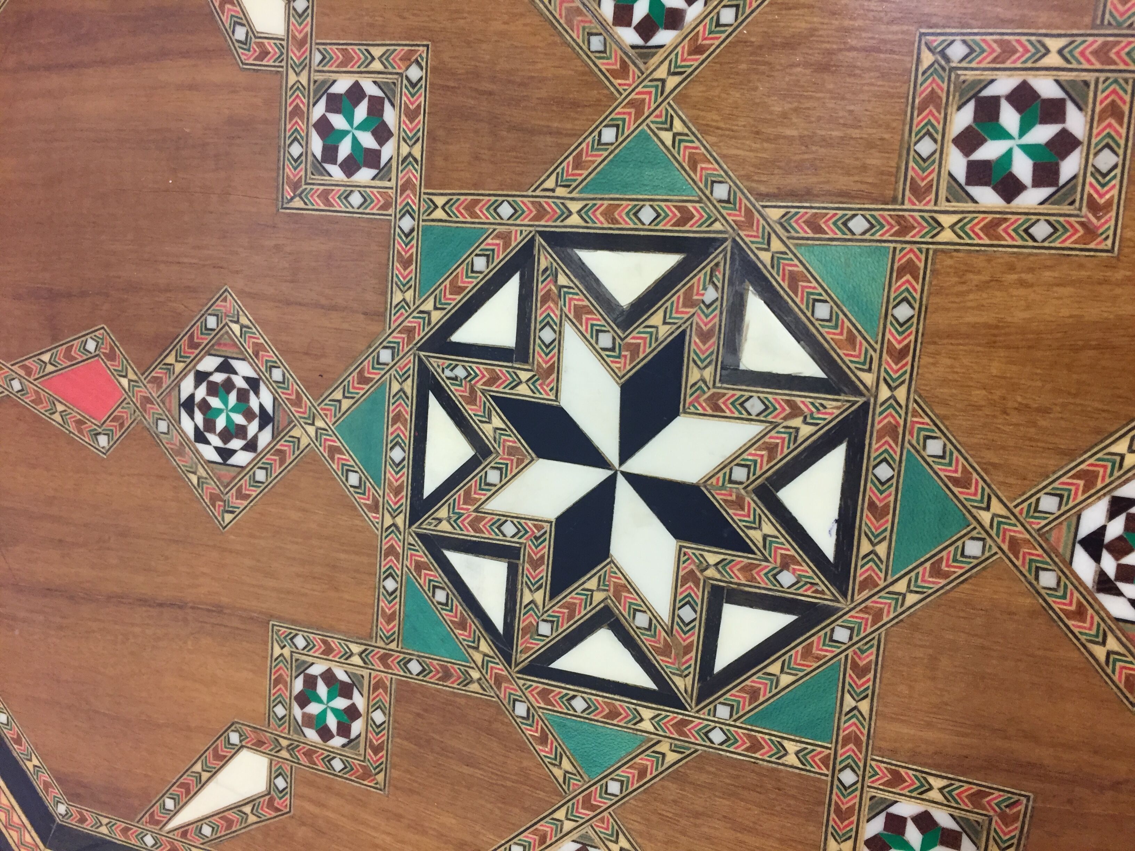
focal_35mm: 29
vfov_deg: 48.2
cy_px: 426
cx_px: 568
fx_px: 951
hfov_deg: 61.7
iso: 160
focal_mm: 4.15
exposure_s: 1/33
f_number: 2.2
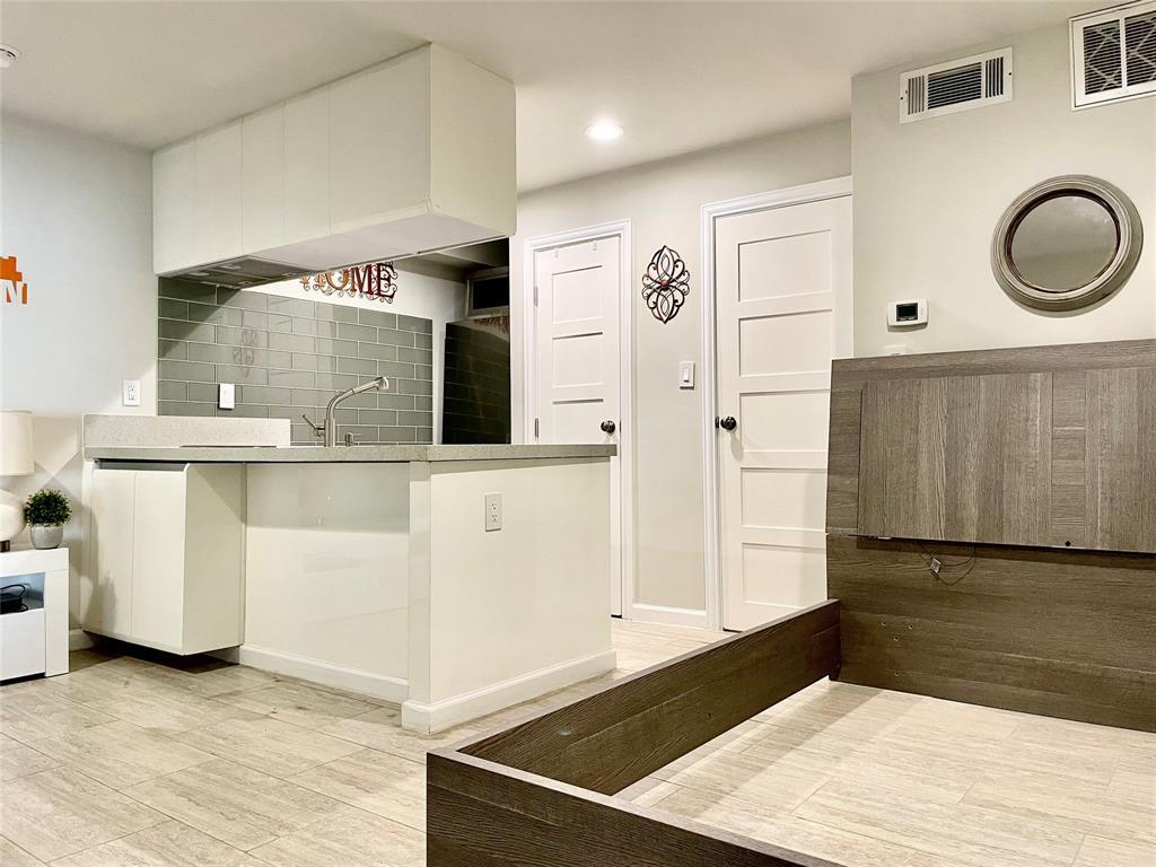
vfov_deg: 53.1
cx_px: 578
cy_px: 434
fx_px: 868
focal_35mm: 26
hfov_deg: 67.3
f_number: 1.6
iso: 160
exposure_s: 1/60
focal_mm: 4.2
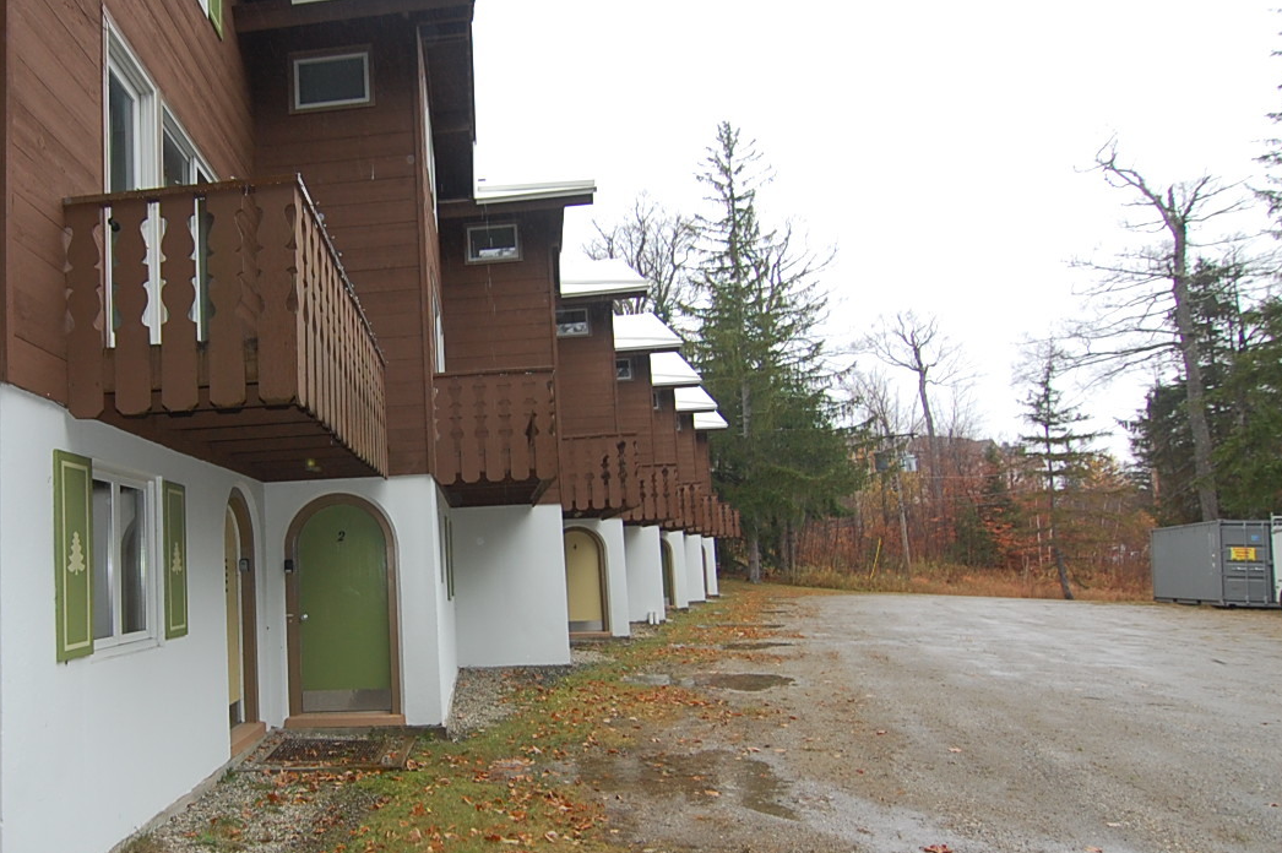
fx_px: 844
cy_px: 493
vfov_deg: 53.4
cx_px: 369
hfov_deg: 70.9
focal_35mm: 24
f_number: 4.5
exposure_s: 1/80
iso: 400
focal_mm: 11
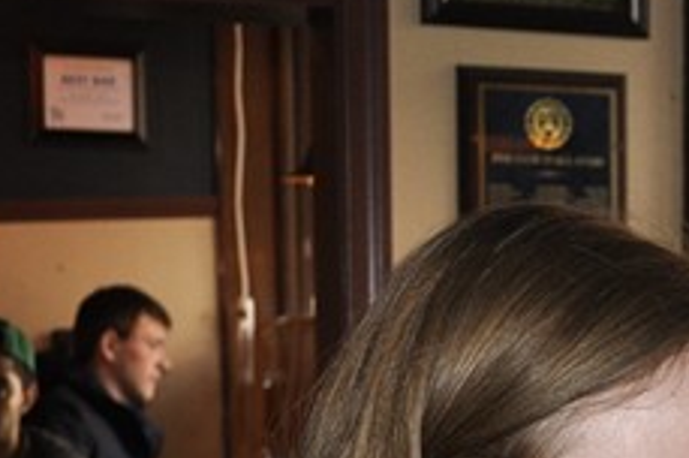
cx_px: 803
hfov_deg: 16.7
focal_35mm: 118
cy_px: 811
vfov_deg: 10.9
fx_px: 2255
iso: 400
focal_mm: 18
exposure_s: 1/60
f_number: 3.5
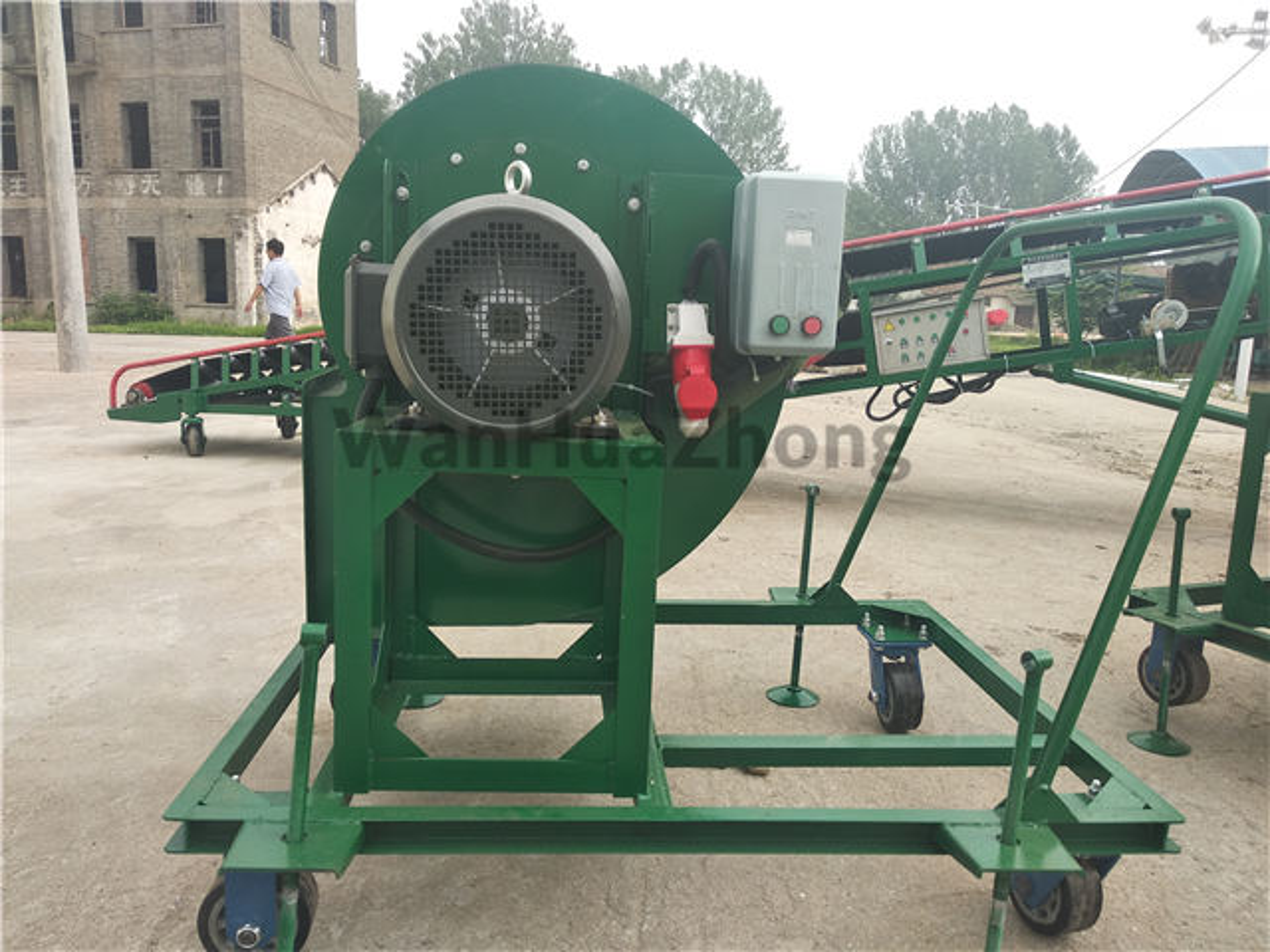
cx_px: 635
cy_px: 476
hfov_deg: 67.3
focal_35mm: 26
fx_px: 954
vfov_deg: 53.1
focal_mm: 3.81
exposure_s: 1/517
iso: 100
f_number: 2.2
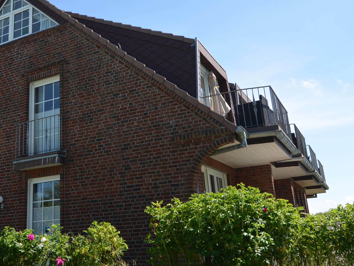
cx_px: 110
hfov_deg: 45.9
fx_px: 409
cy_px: 109
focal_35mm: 40
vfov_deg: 35.9
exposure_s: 1/200
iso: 100
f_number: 8
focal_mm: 18
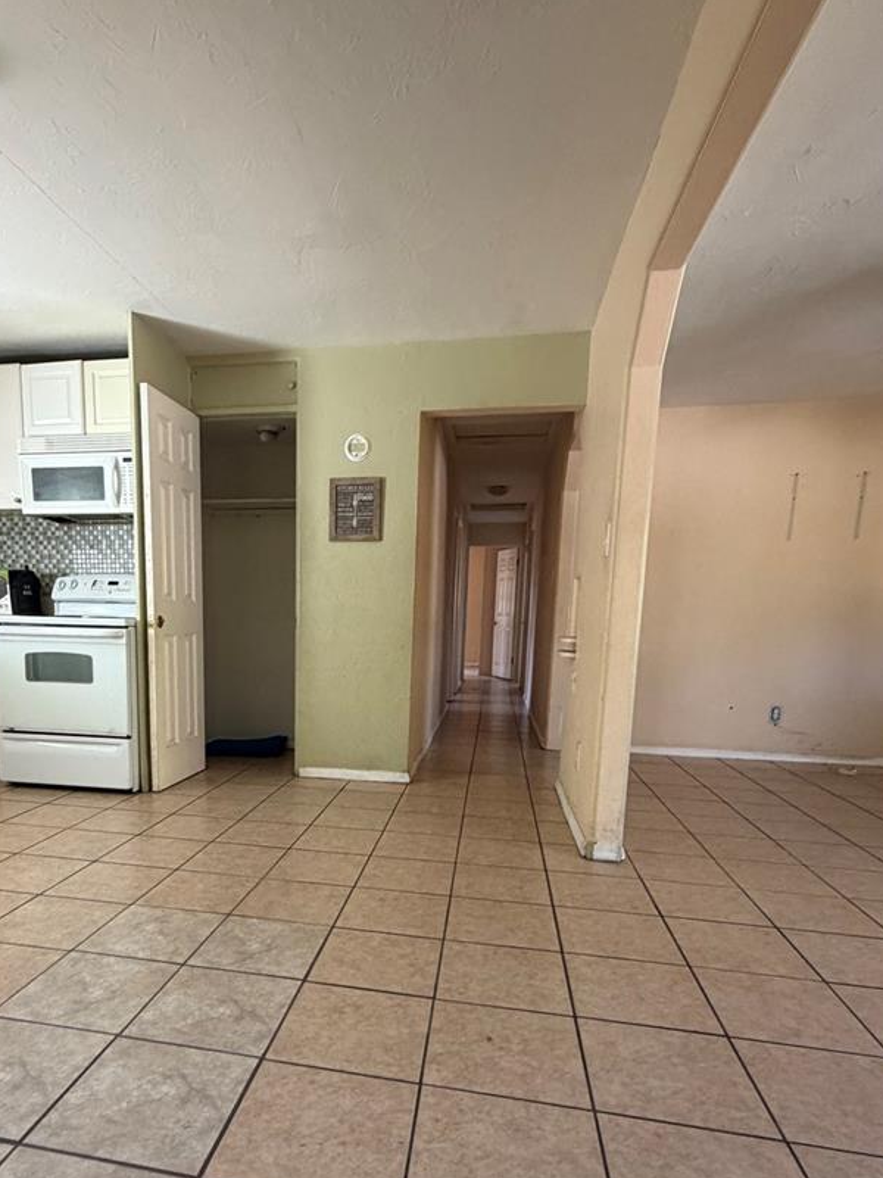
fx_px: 714
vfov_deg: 77.6
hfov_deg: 62.7
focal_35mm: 21
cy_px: 736
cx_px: 341
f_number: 2.2
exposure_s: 1/112
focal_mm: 2.22
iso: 320
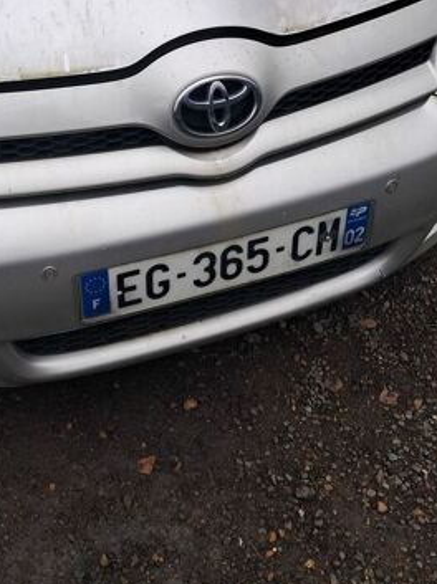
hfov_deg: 29.1
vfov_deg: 36.9
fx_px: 826
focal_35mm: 49
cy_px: 78
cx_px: 96
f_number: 1.8
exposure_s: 1/100
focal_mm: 4
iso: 50
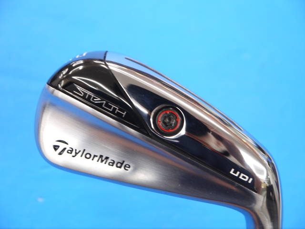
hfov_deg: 23.3
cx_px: 152
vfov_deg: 17.6
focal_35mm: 84
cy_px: 114
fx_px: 740
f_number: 5.6
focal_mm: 42
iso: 800
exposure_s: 1/80
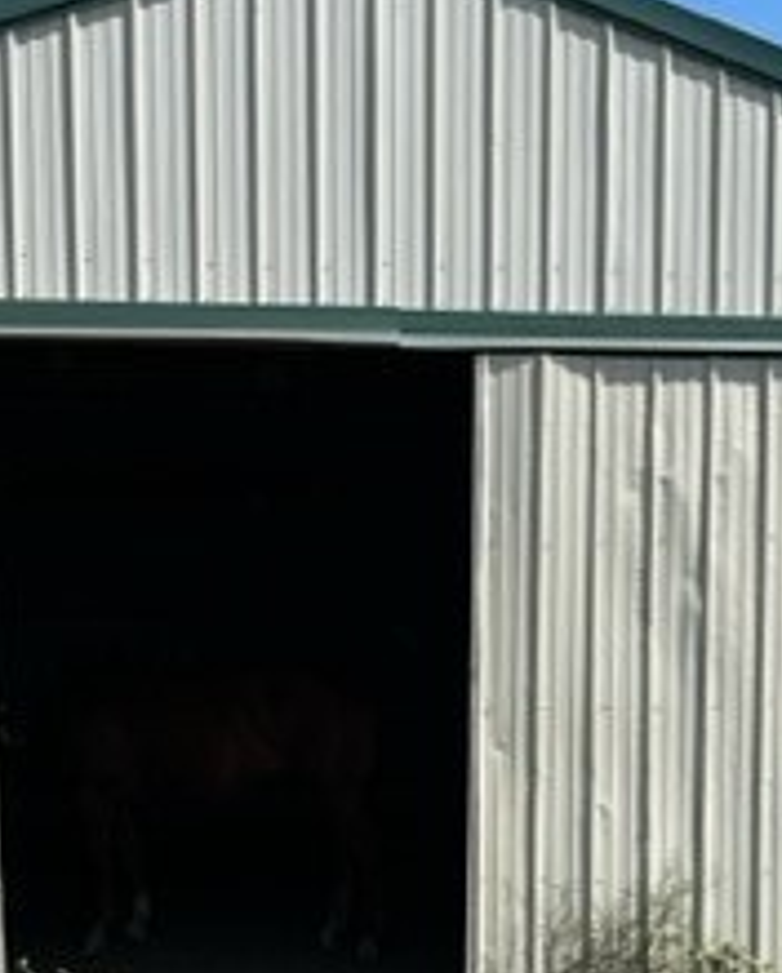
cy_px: 840
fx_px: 2135
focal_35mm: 74
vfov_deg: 25.0
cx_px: 347
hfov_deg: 20.7
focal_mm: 5.1
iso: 50
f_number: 1.6
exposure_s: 1/3745
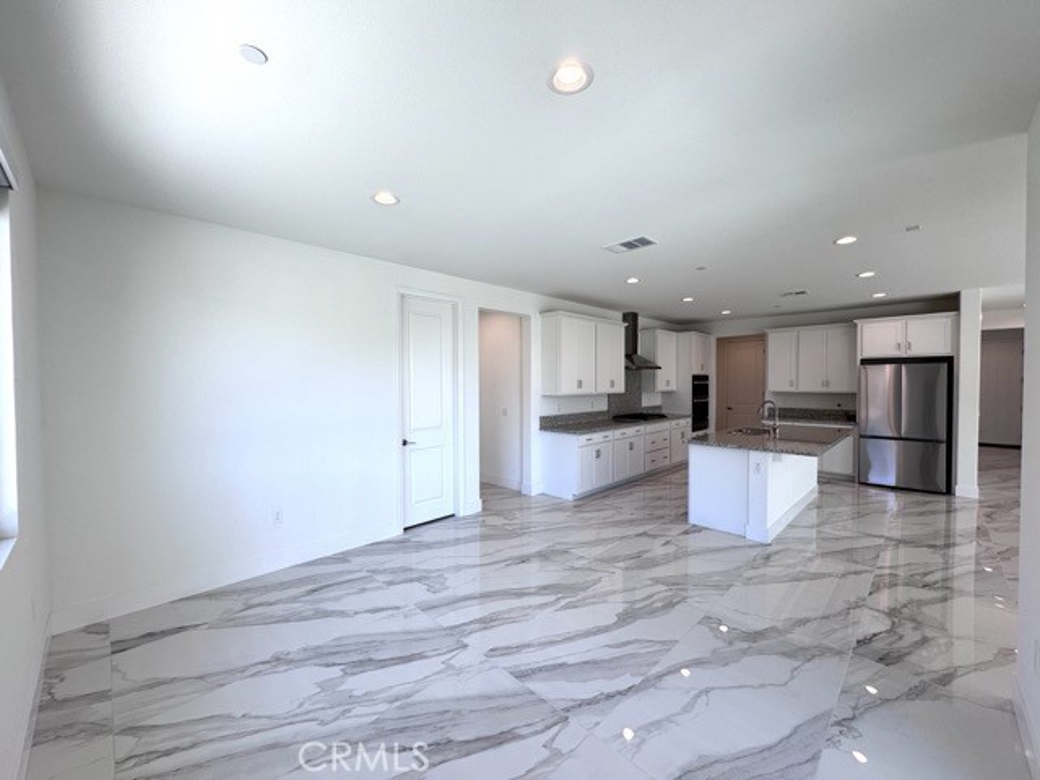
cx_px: 520
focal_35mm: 14
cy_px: 390
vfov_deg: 85.7
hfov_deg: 102.1
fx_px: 421
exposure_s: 1/145
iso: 40
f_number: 2.2
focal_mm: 2.22
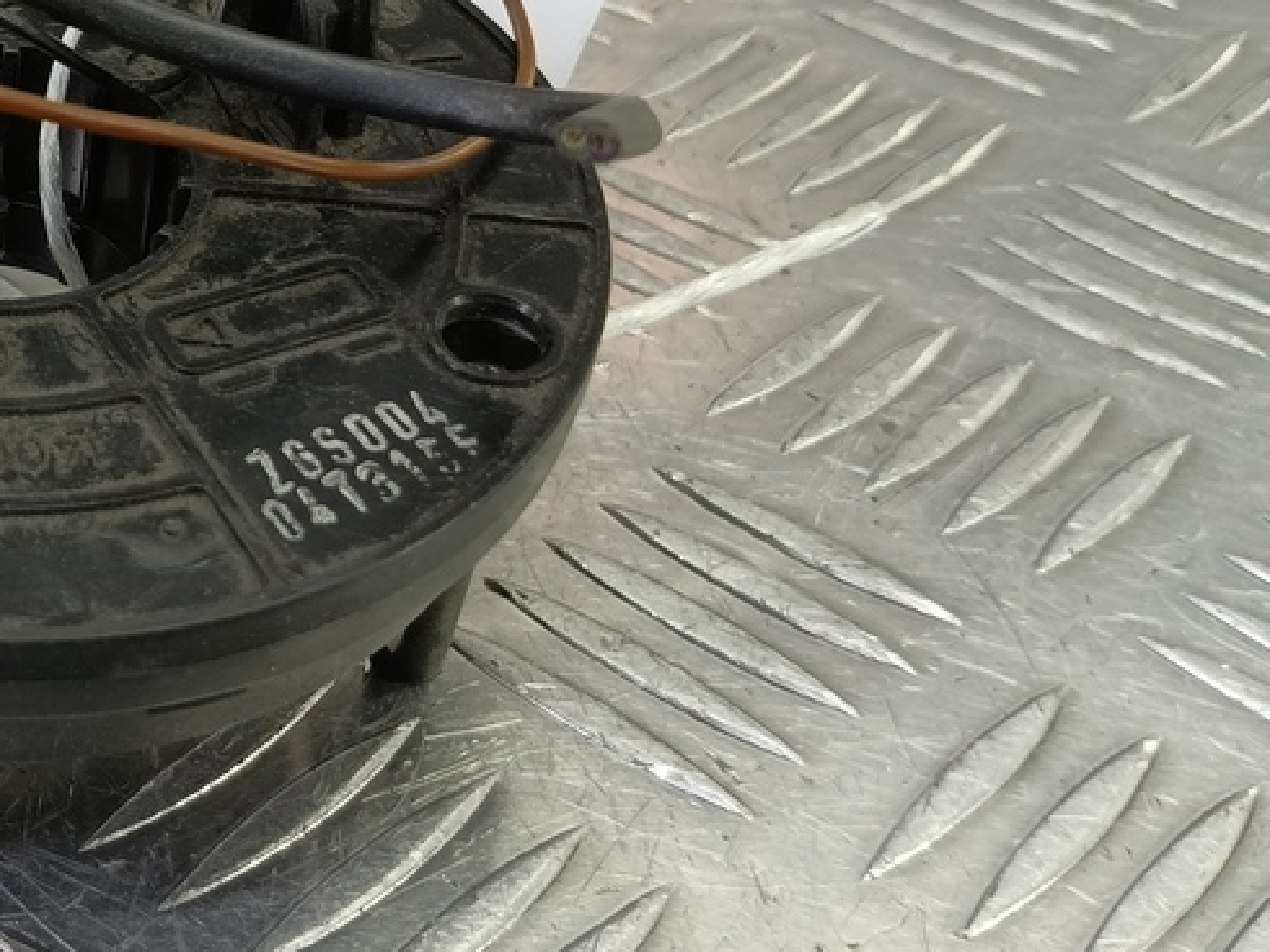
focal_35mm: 48
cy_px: 298
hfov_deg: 35.6
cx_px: -16
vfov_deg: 30.0
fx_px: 1761
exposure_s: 1/50
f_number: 1.6
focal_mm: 4.11
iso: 144
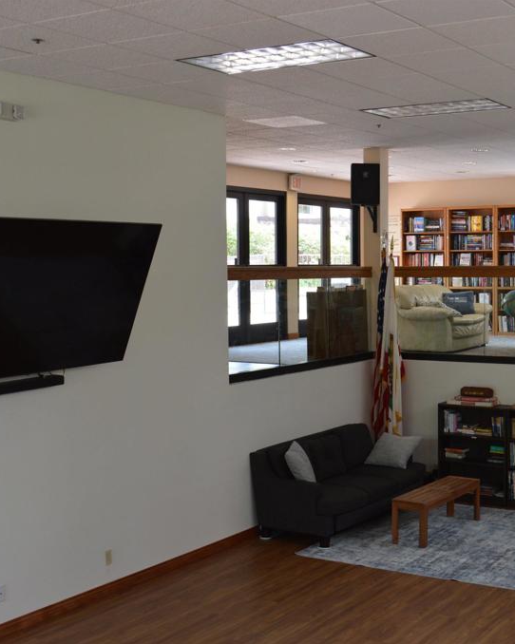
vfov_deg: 36.7
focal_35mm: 51
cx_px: 355
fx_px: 972
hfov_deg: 29.4
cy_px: 322
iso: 400
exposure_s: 1/100
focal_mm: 24
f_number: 5
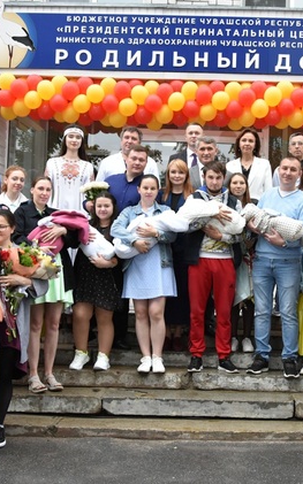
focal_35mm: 49
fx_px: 645
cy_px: 243
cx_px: 190
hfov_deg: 26.4
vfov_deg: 41.2
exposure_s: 1/500
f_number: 5
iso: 1250
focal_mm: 21
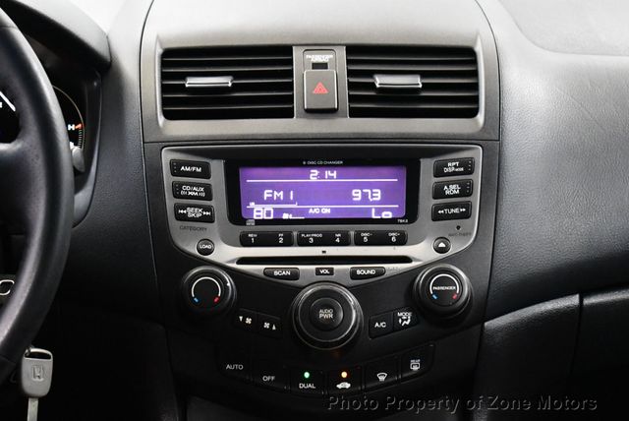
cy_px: 210
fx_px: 1679
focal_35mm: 96
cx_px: 314
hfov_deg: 21.2
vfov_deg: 14.3
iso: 5600
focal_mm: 48
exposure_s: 1/60
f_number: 5.3
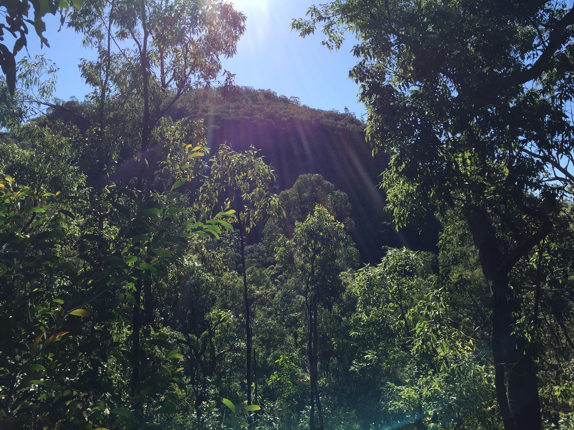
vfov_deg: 48.2
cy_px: 215
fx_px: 481
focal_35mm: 29
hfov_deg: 61.7
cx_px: 287
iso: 32
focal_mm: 4.15
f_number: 2.2
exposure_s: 1/1582
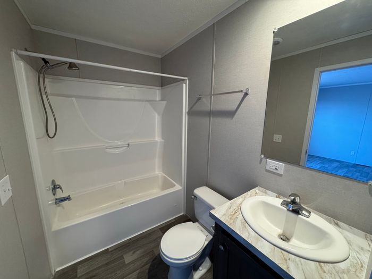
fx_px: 150
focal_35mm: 14
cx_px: 186
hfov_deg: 102.1
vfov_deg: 85.7
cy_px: 140
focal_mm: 2.22
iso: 320
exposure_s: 1/60
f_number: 2.2
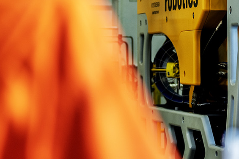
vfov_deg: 7.7
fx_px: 1174
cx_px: 209
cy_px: 34
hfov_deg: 11.6
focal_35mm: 177
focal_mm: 50
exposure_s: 1/100
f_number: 1.8
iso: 80
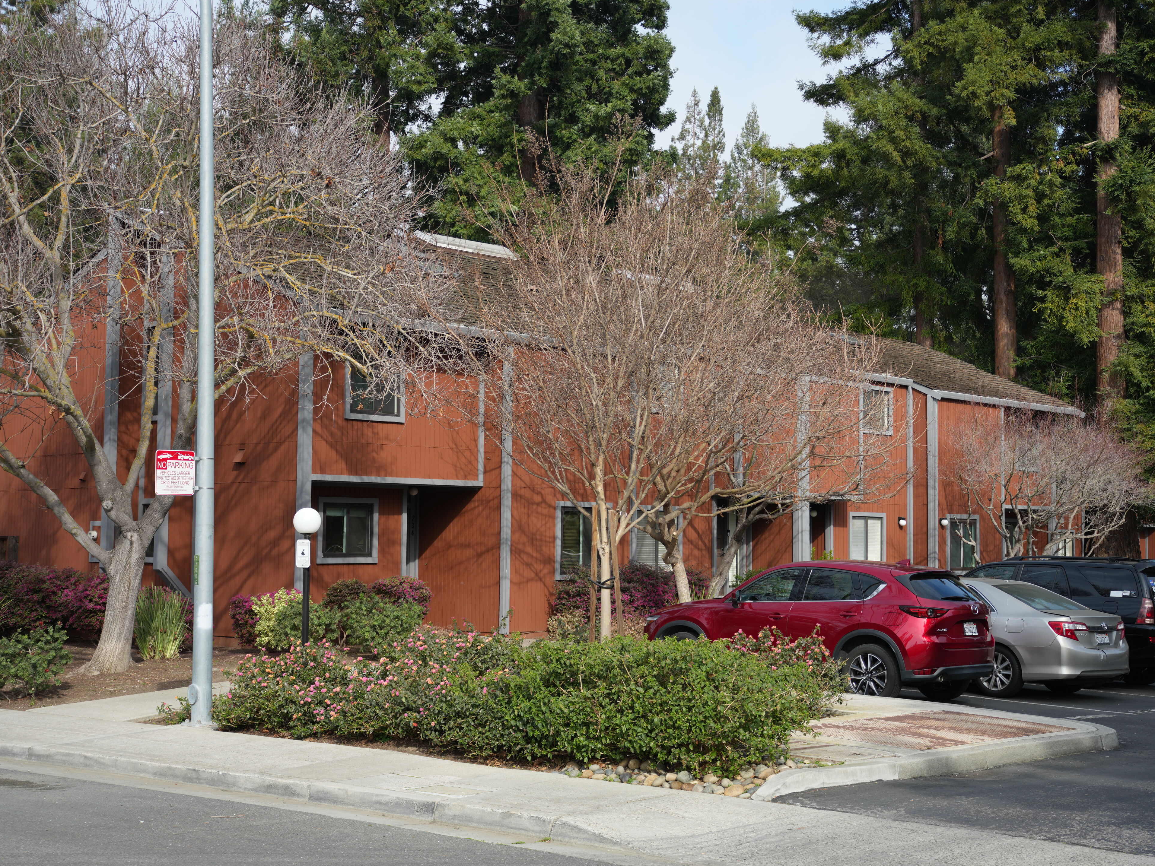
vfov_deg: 28.6
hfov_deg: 37.5
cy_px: 433
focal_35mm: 51
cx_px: 626
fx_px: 1702
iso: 200
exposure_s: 1/500
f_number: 5
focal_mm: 47
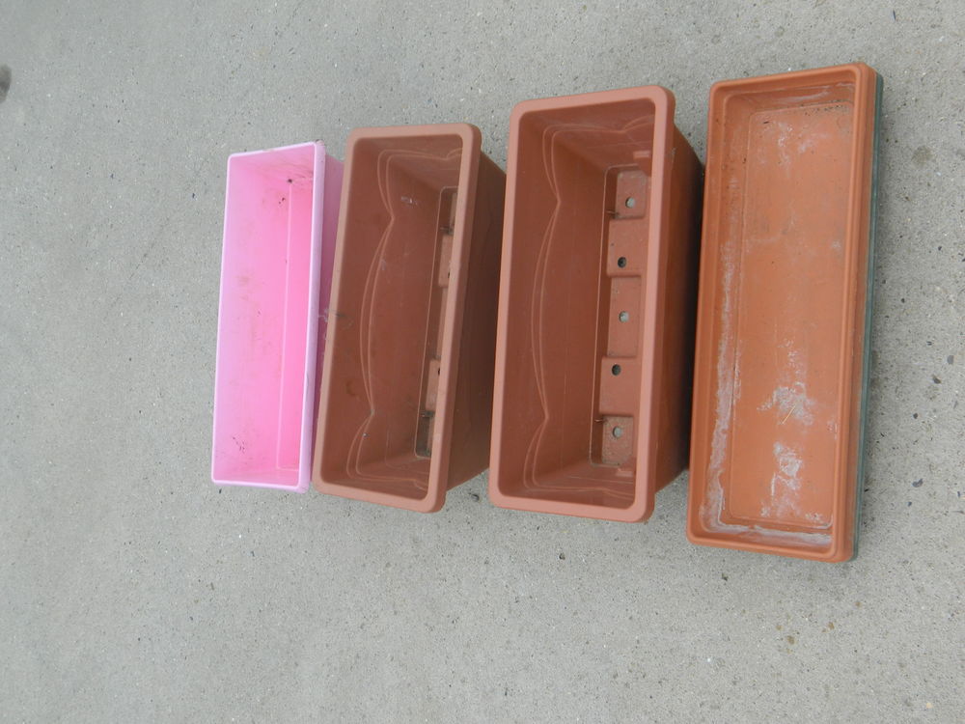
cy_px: 362
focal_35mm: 47
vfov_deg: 30.9
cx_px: 482
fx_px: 1310
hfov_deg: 40.4
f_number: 3.6
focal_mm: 8.4
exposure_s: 1/60
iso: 80
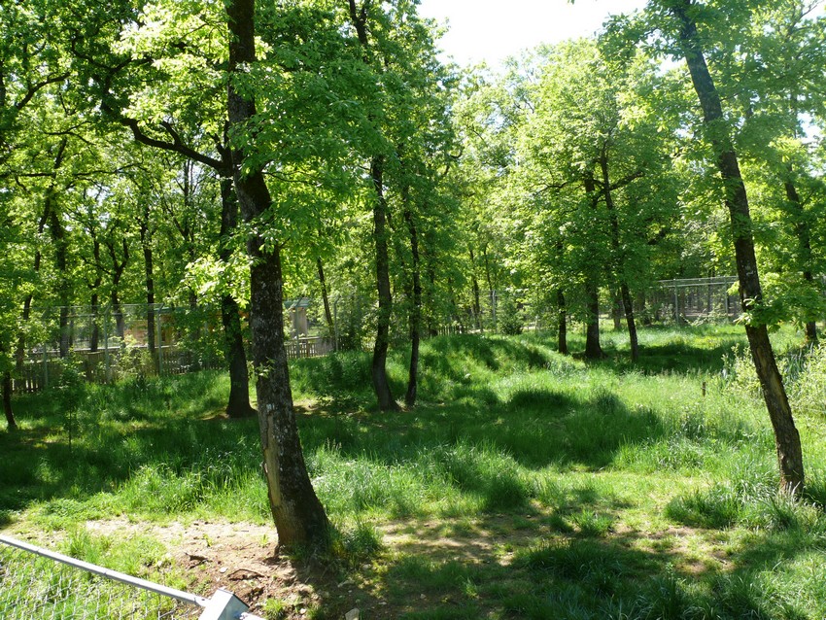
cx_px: 413
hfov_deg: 52.6
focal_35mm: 35
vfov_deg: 40.7
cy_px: 310
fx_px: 835
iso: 100
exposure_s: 1/160
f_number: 4
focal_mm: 7.4
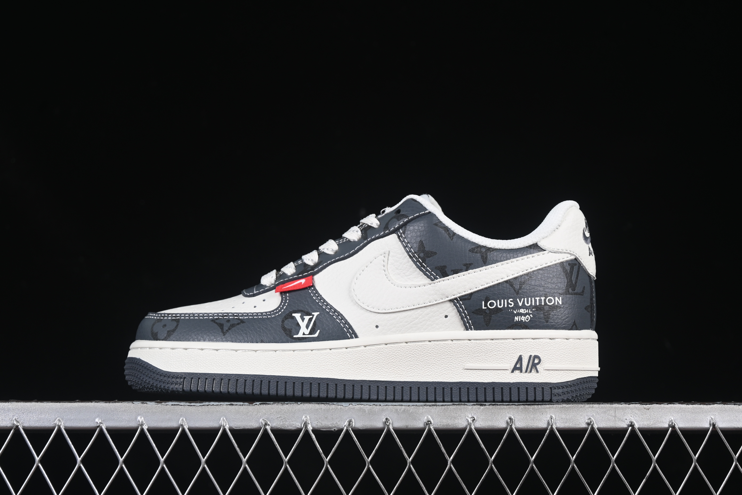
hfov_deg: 27.0
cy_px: 248
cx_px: 371
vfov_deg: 18.2
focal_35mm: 75
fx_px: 1546
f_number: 7.1
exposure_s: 1/80
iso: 160
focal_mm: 50
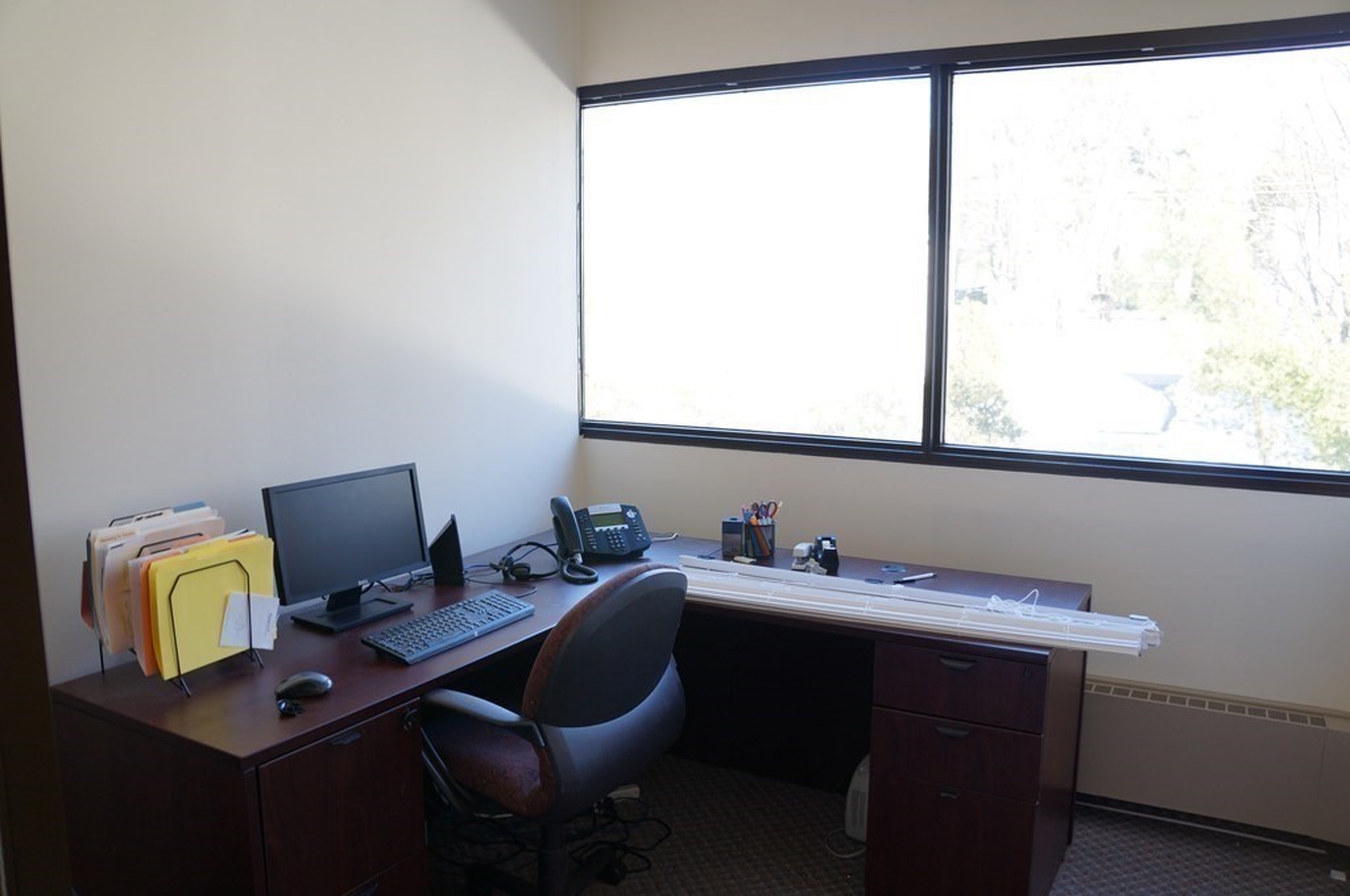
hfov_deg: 67.4
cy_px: 448
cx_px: 675
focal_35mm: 27
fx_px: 1011
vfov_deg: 47.8
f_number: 4
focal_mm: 18
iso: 320
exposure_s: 1/60
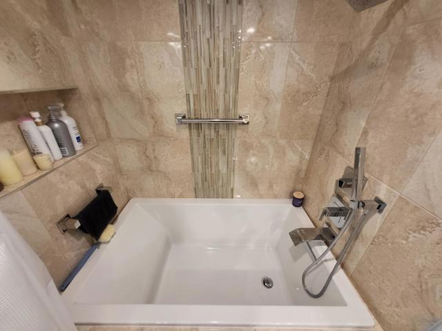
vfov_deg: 89.9
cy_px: 166
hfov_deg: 106.2
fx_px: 166
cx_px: 221
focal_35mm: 13
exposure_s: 1/60
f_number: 2.2
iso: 320
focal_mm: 1.74
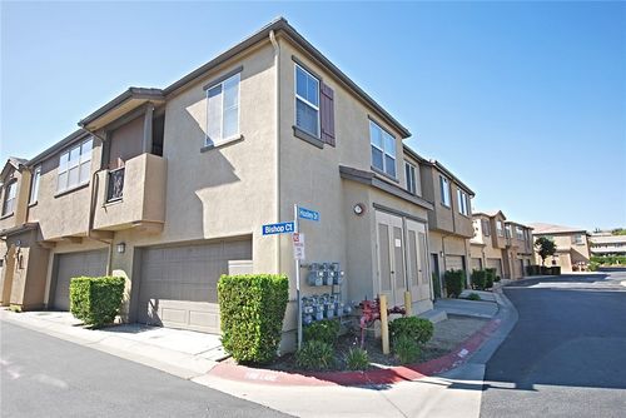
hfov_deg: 85.4
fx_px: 339
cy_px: 209
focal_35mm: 20
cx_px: 313
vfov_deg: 63.3
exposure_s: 1/160
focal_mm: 13
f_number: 6.3
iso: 100
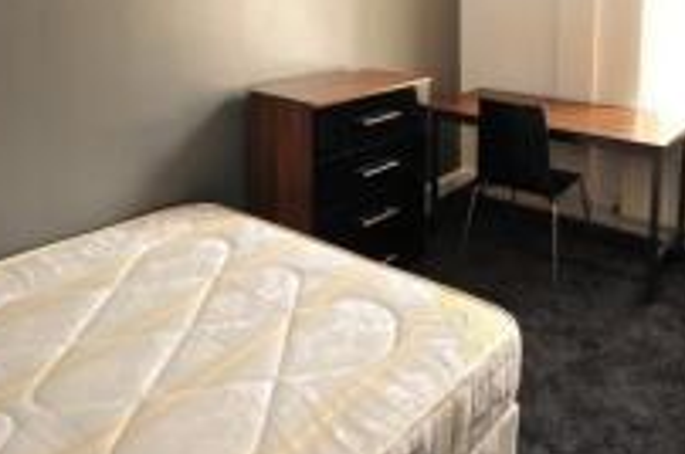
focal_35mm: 33
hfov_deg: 57.2
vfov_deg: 36.9
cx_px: 380
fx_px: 627
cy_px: 32
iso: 400
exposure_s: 1/125
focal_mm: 14
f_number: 2.8
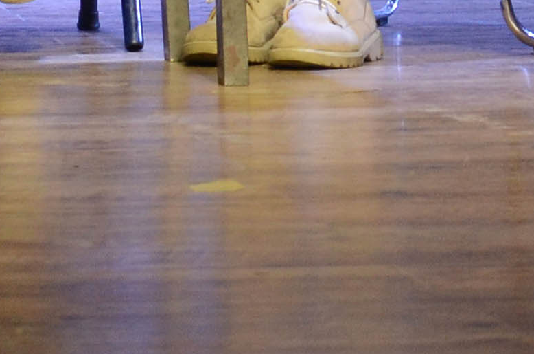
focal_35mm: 228
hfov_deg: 8.8
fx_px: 3374
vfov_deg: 5.6
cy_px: -666
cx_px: -345
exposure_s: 1/200
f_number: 4
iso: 800
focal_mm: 24
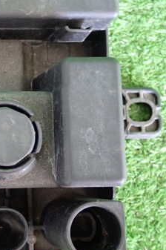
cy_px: 107
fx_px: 527
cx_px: -26
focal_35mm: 76
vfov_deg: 26.6
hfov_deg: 17.2
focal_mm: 7.31
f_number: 2.8
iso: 800
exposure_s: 1/25
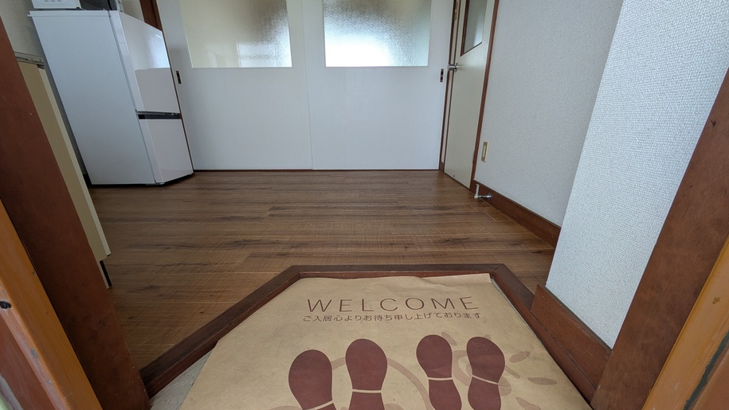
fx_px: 309
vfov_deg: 66.5
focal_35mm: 16
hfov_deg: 99.4
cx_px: 363
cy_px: 246
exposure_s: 1/148
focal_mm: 1.83
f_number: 2.2
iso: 48
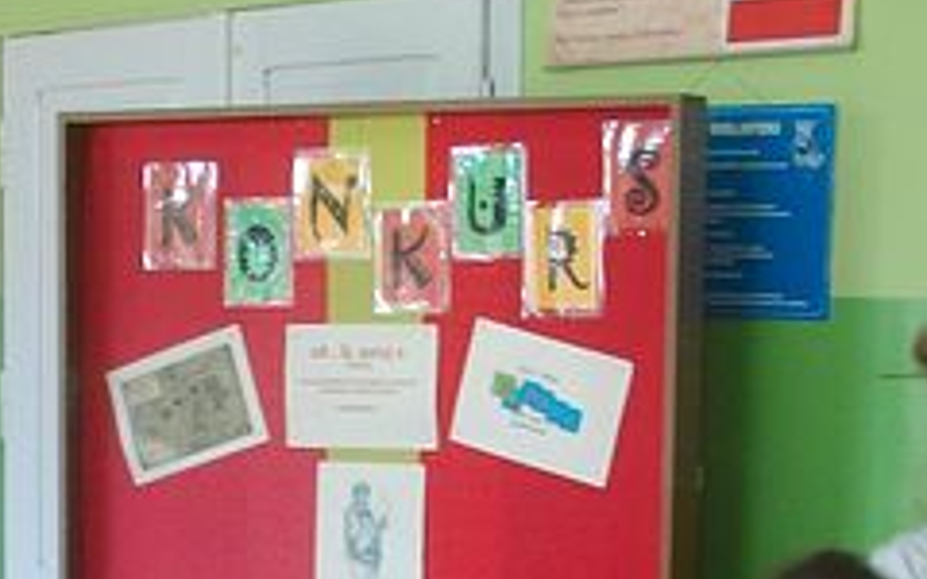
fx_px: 3032
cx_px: 158
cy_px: 865
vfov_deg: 10.5
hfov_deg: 17.2
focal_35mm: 120
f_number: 2.9
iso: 80
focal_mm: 5.7
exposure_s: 1/41.2
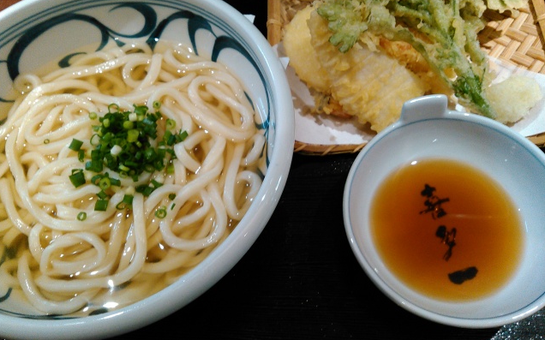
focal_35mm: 32
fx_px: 475
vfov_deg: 39.4
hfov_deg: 59.7
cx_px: 272
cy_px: 153
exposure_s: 1/15
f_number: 2.4
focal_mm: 4
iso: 400
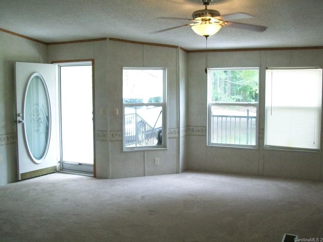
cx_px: 162
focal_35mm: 38
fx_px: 355
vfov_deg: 37.7
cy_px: 115
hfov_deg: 49.0
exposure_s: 1/60
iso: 160
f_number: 2.7
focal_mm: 6
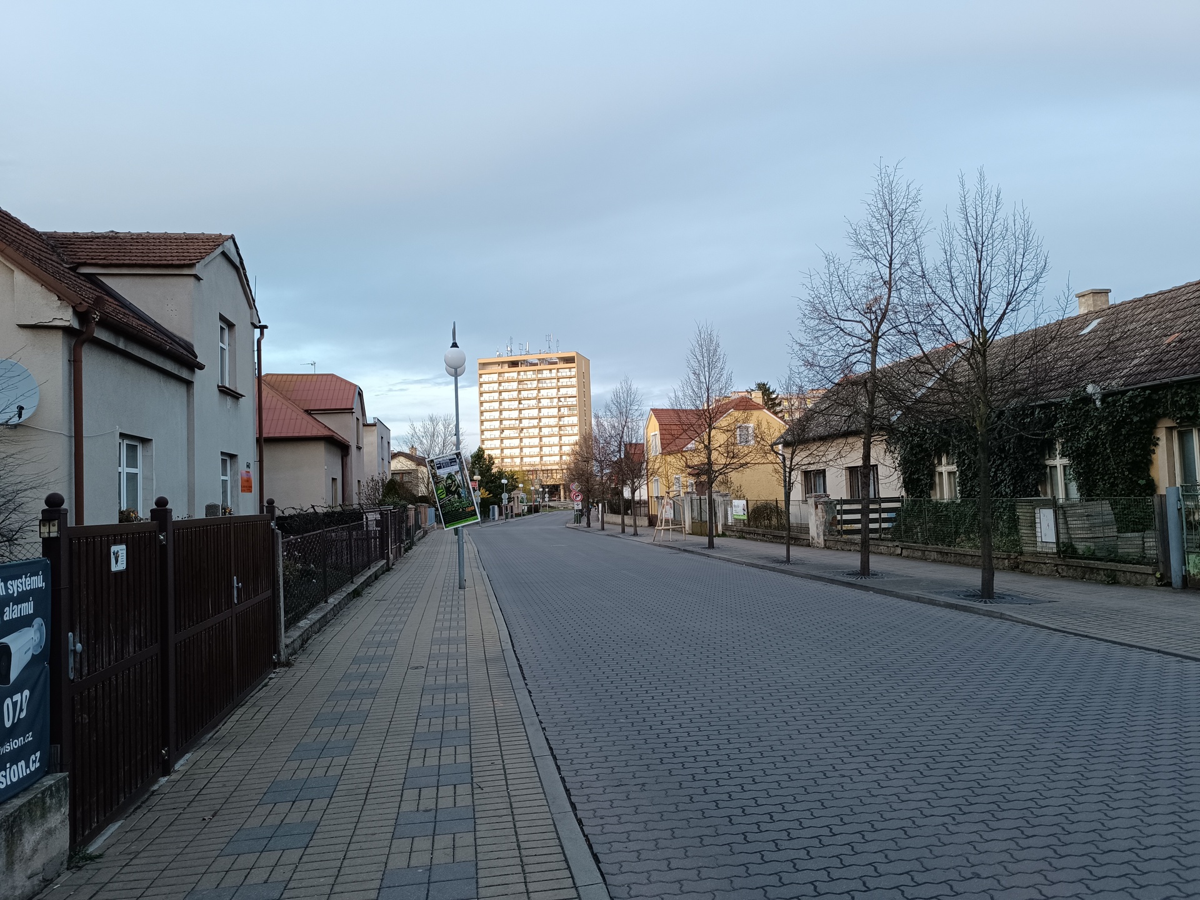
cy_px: 450
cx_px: 600
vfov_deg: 56.8
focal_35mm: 24
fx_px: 832
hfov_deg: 71.6
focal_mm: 6.14
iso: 969
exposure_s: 1/50
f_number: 1.65
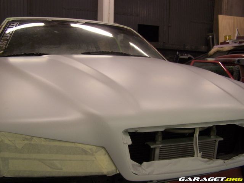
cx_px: 122
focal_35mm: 38
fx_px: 268
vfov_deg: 37.7
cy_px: 92
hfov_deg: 49.0
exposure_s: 1/30
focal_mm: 6.3
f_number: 2.8
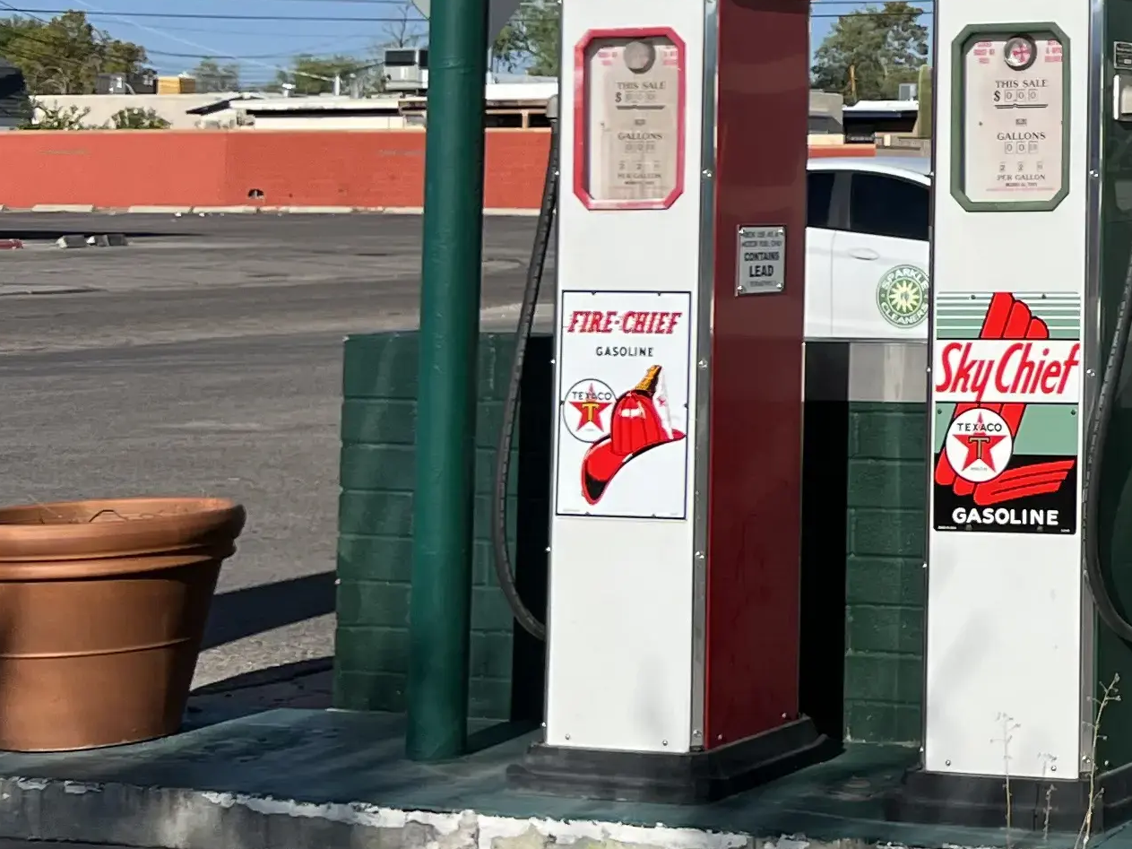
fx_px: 2714
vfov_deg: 17.4
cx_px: 1647
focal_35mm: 83
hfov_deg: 20.5
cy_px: 38
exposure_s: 1/7463
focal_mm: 5.7
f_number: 1.5
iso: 50
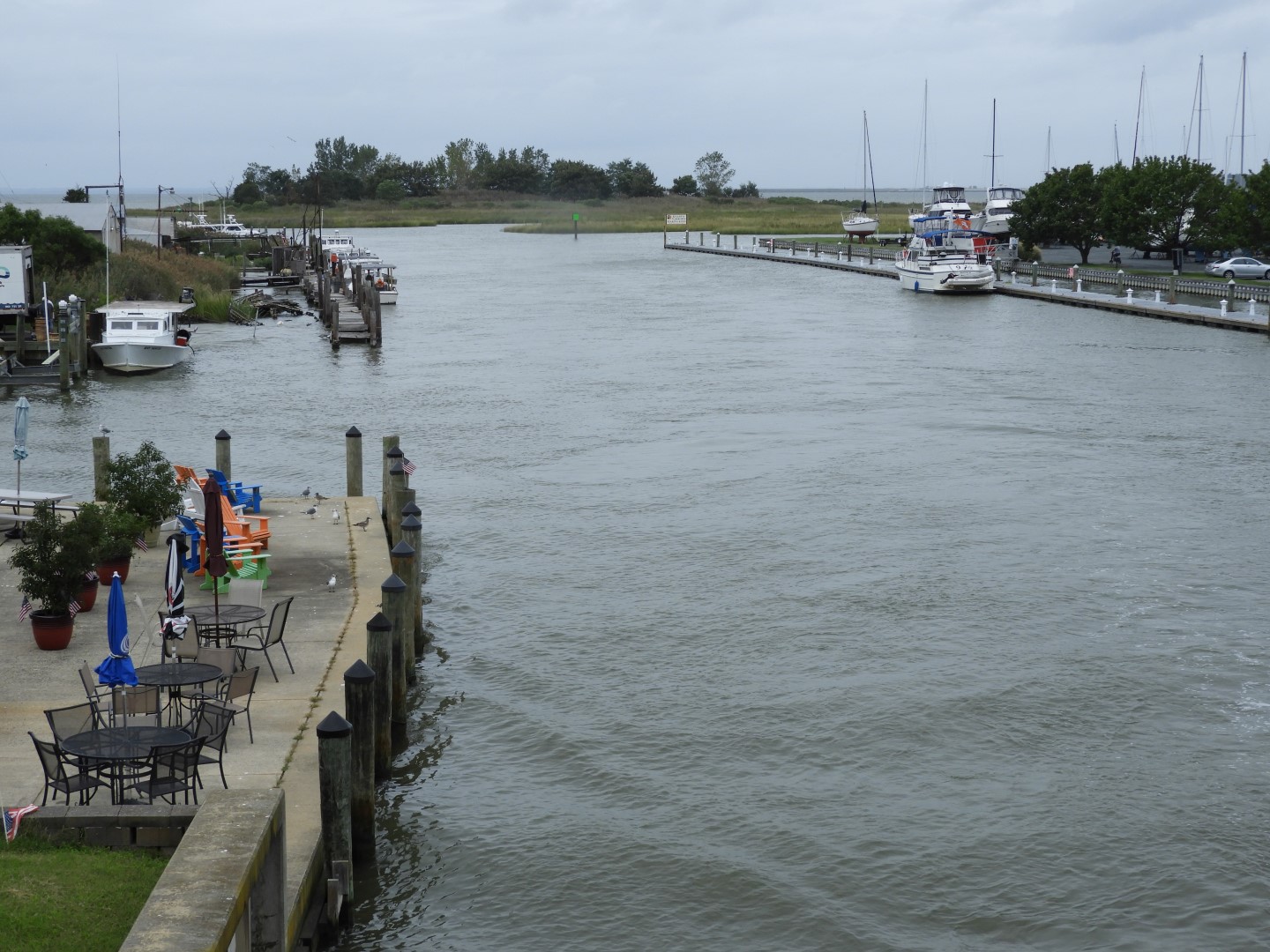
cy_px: 476
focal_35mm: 60
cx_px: 635
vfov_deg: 24.4
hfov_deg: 32.2
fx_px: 2201
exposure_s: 1/500
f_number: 4.2
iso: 100
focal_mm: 10.7
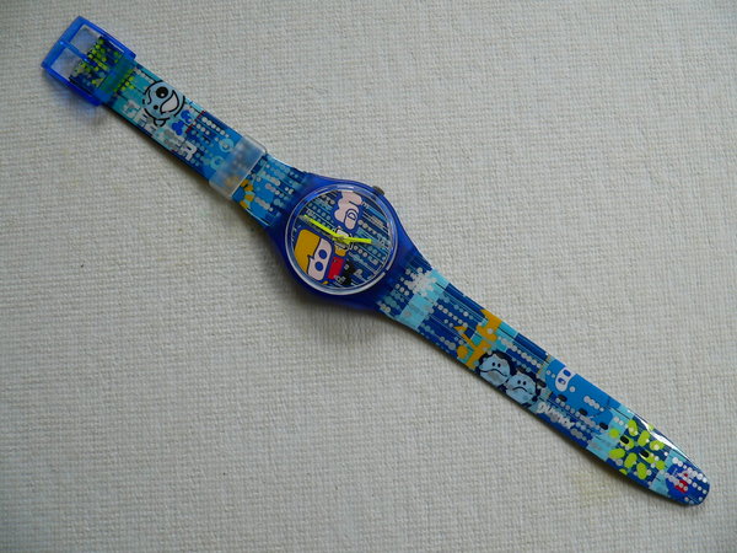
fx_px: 766
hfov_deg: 51.4
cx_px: 368
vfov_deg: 39.7
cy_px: 276
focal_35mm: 36
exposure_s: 1/60
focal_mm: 6
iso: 80
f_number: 2.8
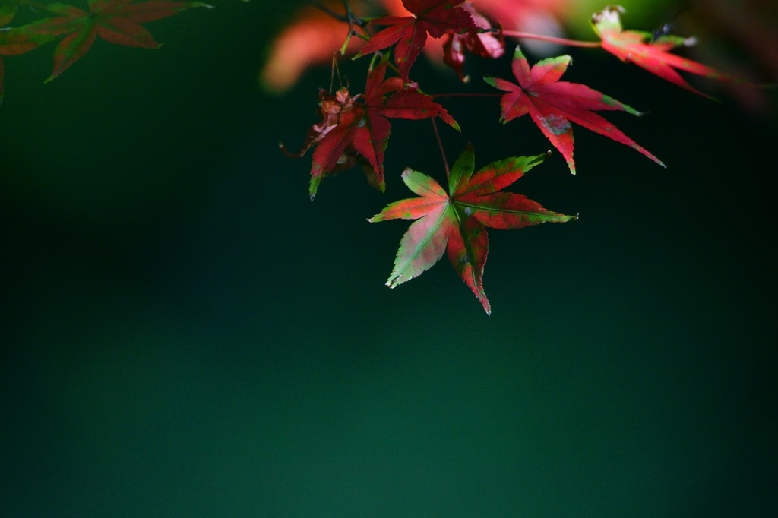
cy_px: 259
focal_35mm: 750
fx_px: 16202
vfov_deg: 1.8
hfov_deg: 2.8
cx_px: 389
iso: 800
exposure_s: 1/250
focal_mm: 500
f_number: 6.3
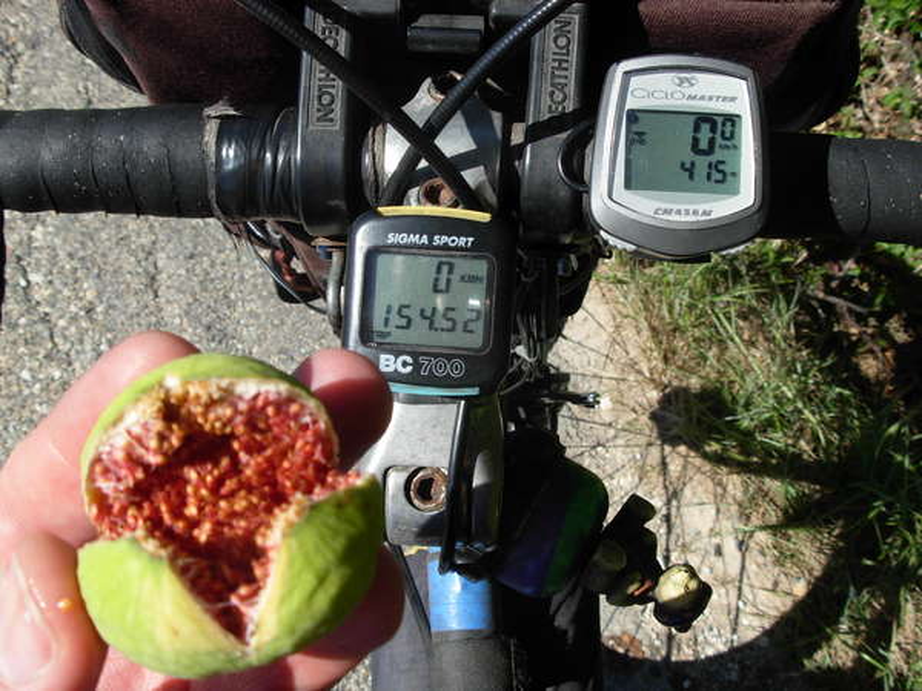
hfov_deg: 49.0
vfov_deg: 37.7
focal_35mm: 38
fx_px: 1012
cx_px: 461
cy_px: 346
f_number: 4.9
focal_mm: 6.3
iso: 79
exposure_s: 1/443
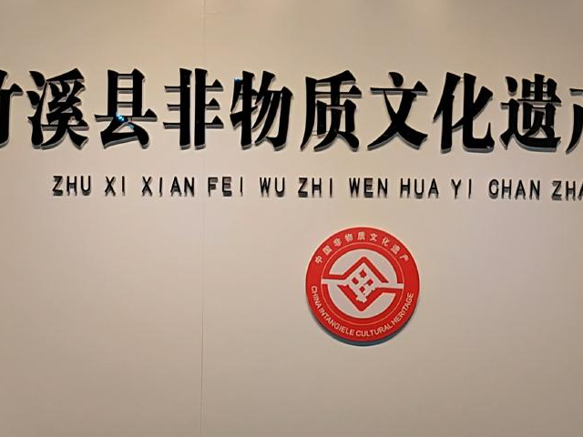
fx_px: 1263
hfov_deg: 25.9
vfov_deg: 19.6
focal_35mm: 75
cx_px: 374
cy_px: 288
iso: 64
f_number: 1.8
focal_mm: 5.23
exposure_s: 1/120
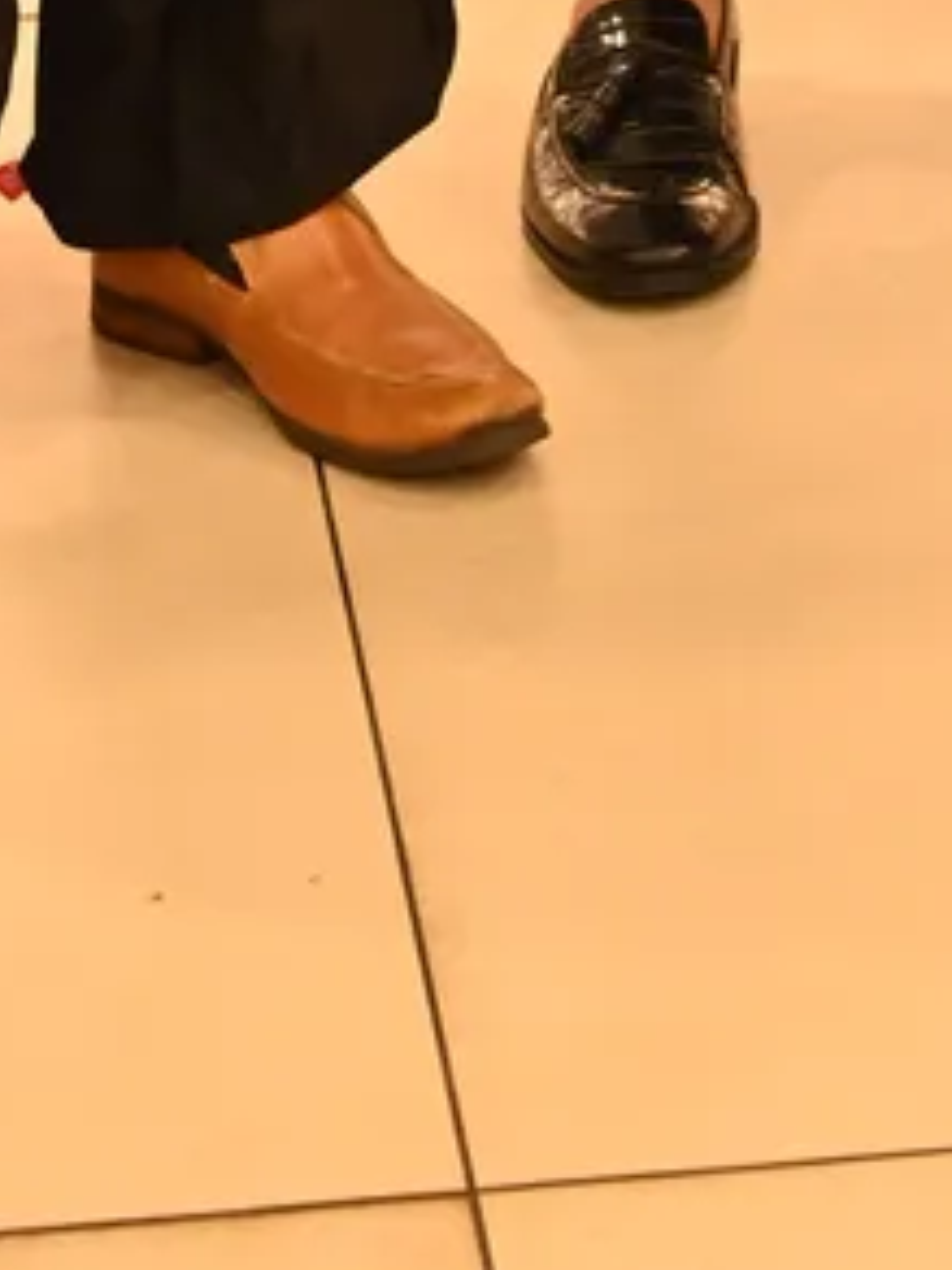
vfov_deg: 7.9
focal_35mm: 221
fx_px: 8104
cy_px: -2283
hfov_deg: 6.7
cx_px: 848
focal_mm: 35
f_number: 2.2
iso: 1250
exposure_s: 1/200
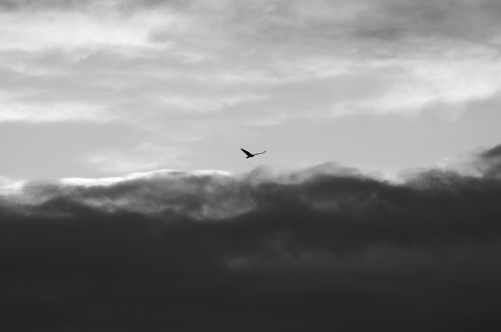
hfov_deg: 4.6
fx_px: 6249
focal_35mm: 450
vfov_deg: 3.0
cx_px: 250
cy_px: 166
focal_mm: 300
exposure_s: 1/500
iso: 100
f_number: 6.3
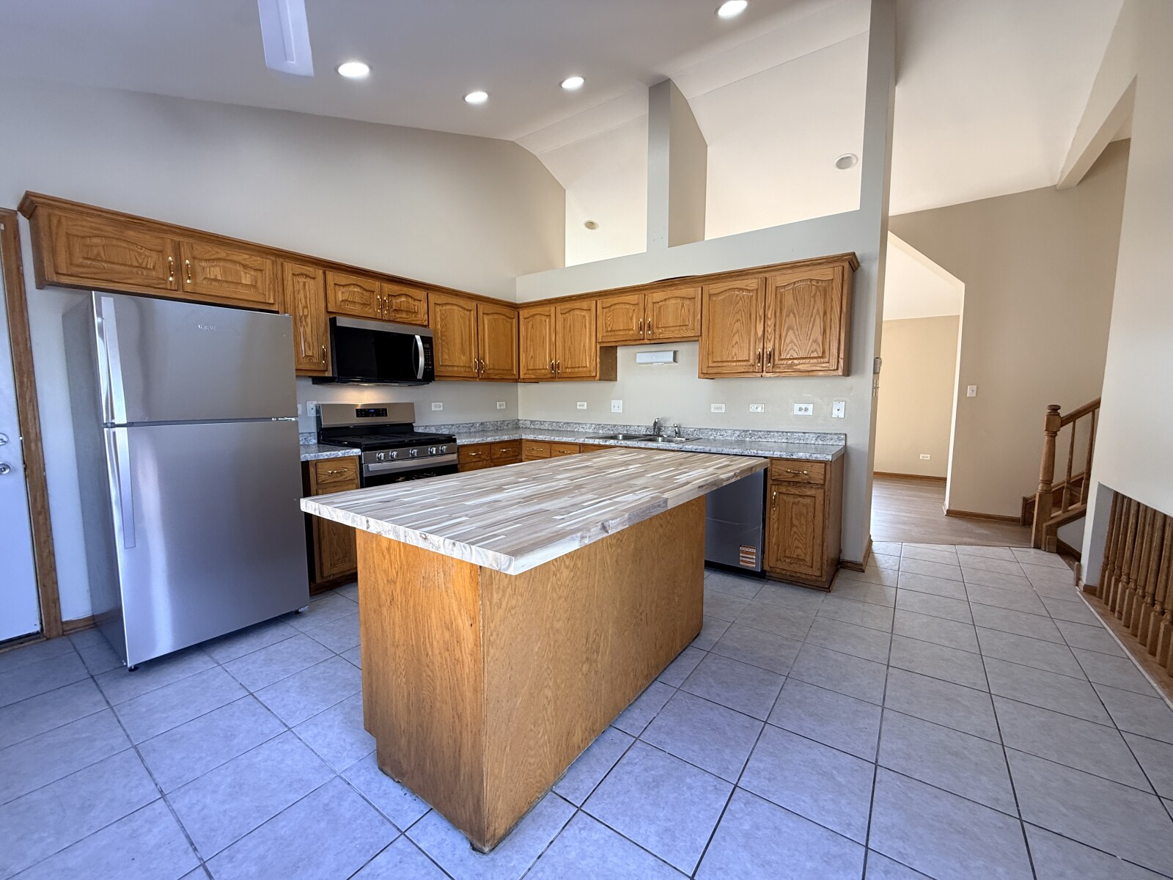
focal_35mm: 14
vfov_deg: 85.7
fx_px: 474
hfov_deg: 102.1
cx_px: 586
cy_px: 440
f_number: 2.2
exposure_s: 1/99
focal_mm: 2.22
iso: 100
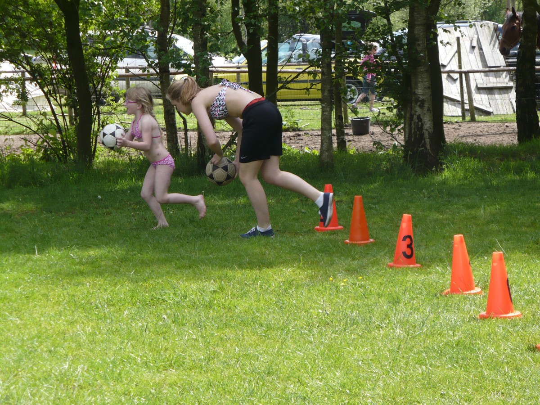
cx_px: 270
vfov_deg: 9.4
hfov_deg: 12.5
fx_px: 2465
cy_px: 202
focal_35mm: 158
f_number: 4
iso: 100
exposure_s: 1/400
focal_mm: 26
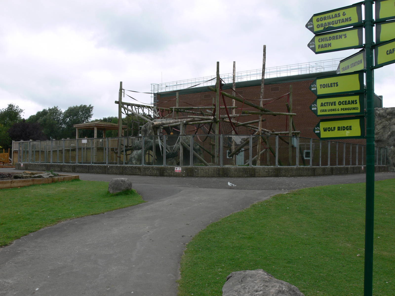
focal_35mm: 35
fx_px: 399
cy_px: 148
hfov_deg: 52.6
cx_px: 198
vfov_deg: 40.7
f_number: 5.6
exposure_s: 1/100
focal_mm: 7.4
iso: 80
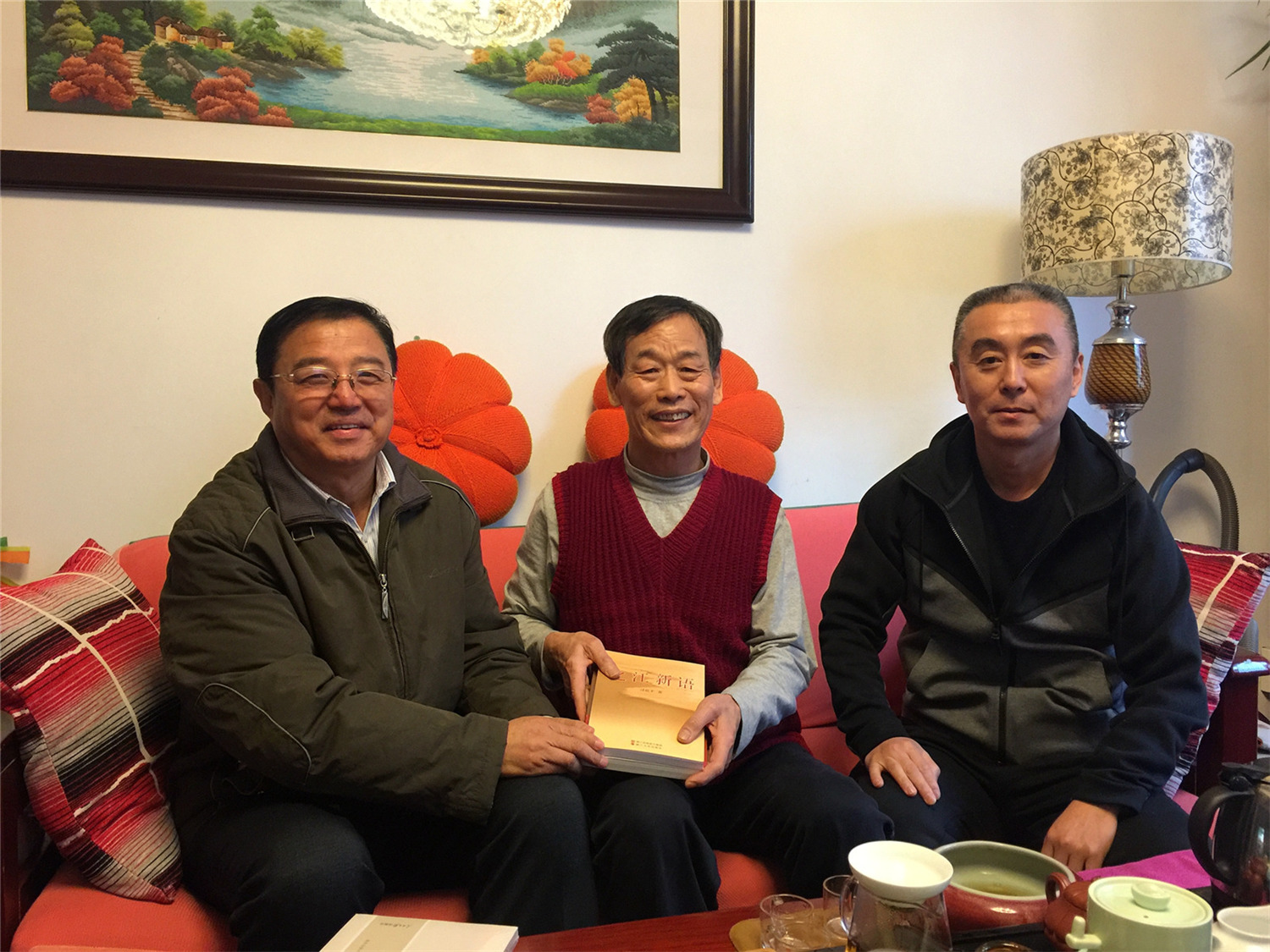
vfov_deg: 48.2
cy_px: 476
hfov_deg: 61.7
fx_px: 1064
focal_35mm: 29
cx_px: 635
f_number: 2.2
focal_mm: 4.15
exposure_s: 1/17
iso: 125
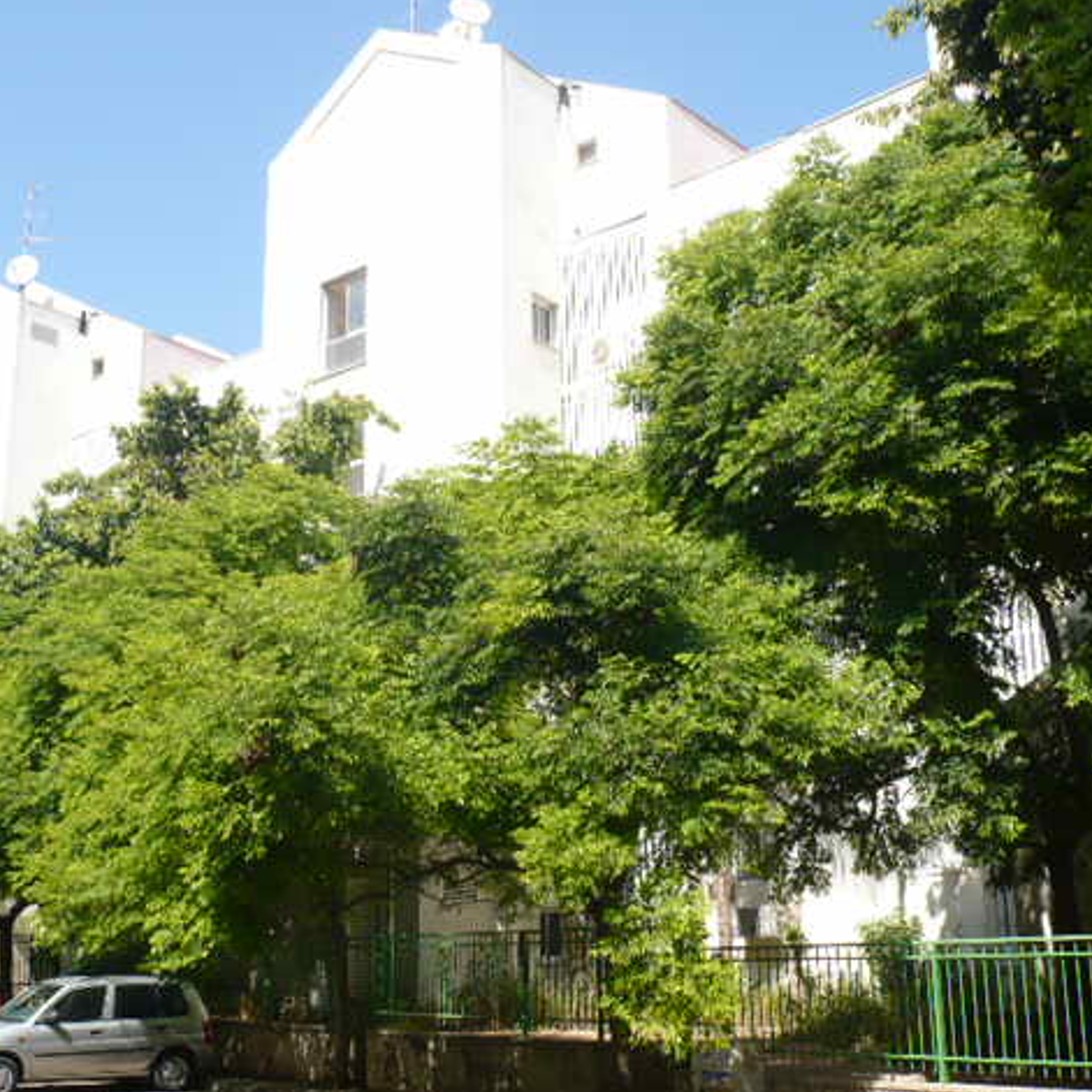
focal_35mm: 42
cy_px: 552
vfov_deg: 40.0
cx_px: 443
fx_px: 1499
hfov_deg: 39.9
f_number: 8
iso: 100
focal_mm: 5.8
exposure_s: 1/125
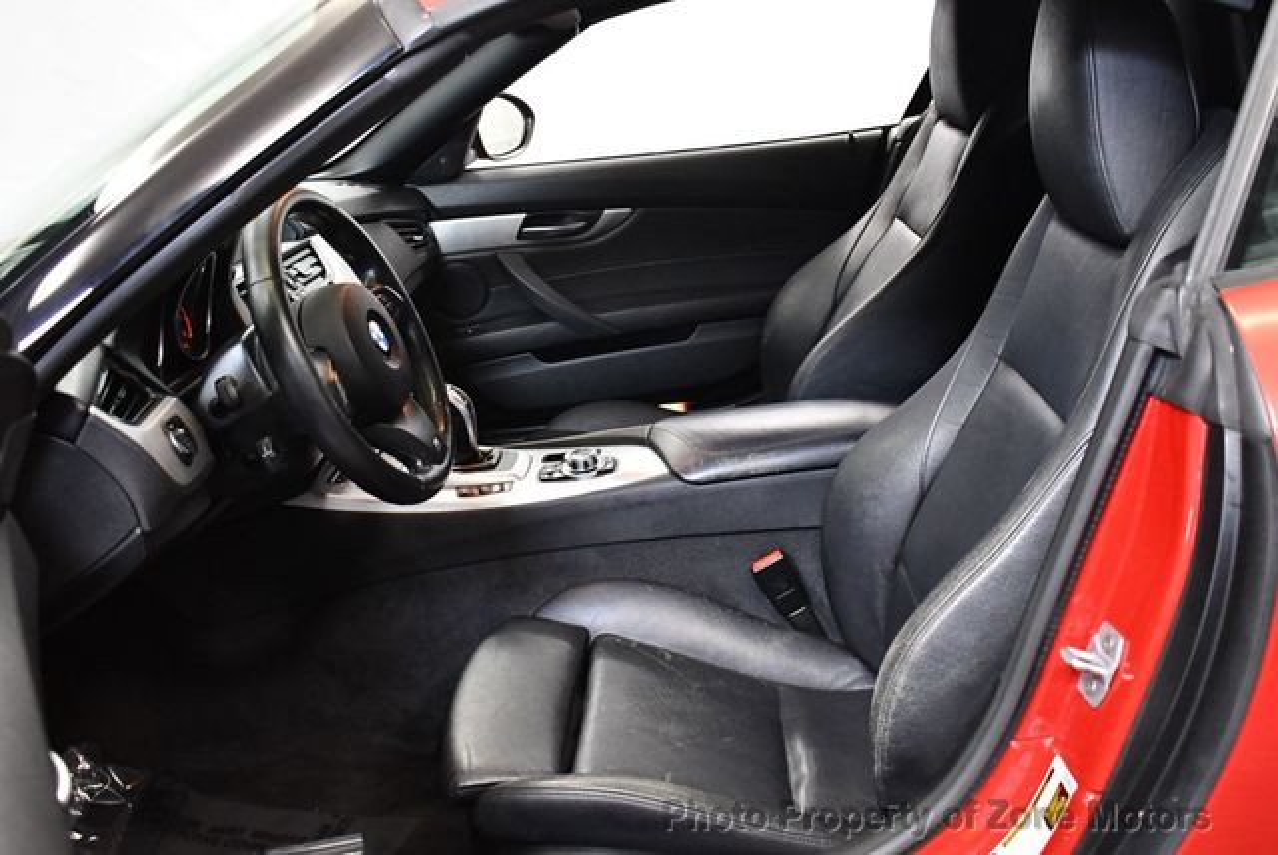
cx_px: 639
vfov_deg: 36.9
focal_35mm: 36
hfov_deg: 53.1
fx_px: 1279
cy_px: 428
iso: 3200
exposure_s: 1/125
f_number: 3.5
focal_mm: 18
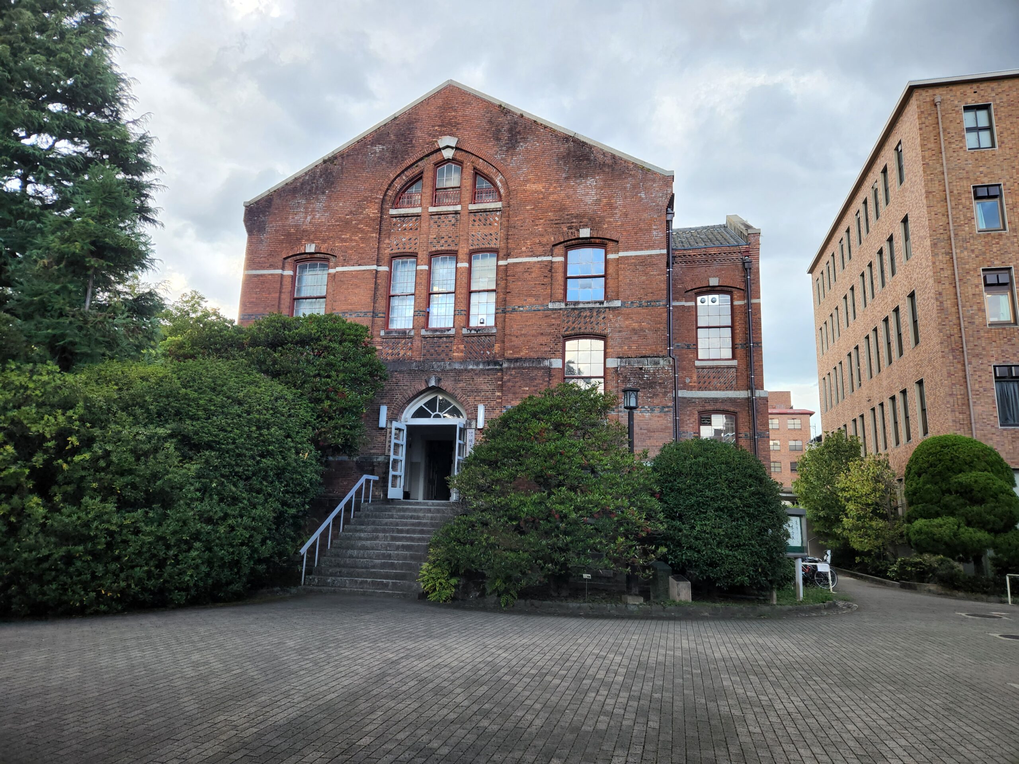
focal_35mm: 23
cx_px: 510
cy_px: 382
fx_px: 677
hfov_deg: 73.9
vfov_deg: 58.9
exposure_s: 1/180
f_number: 1.8
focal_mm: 5.4
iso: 80
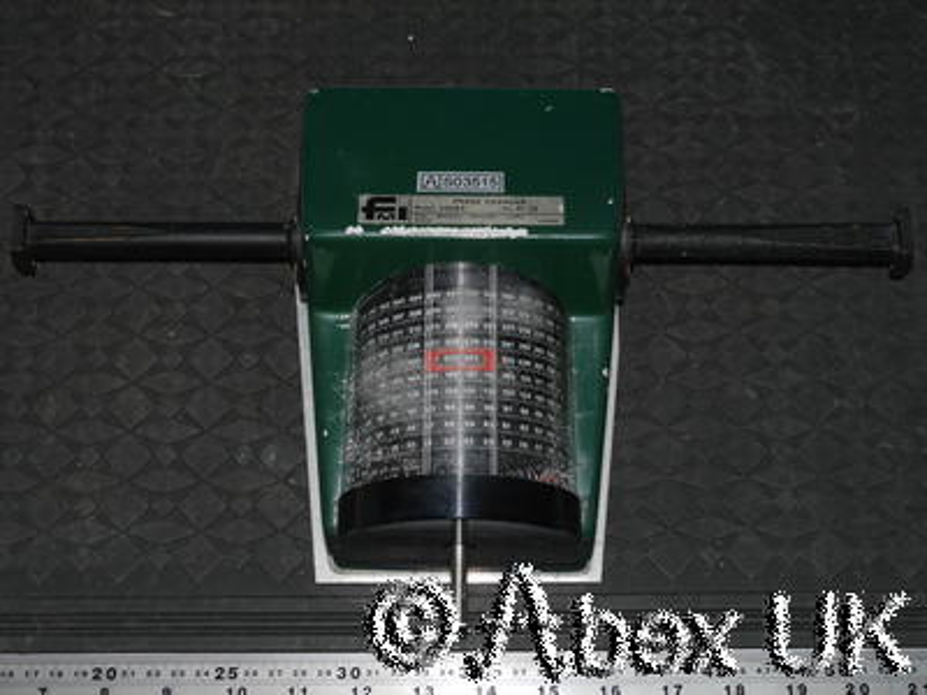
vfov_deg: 24.4
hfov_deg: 32.2
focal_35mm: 60
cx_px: 464
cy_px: 348
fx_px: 1607
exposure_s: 1/60
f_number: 11
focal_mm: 30
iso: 400
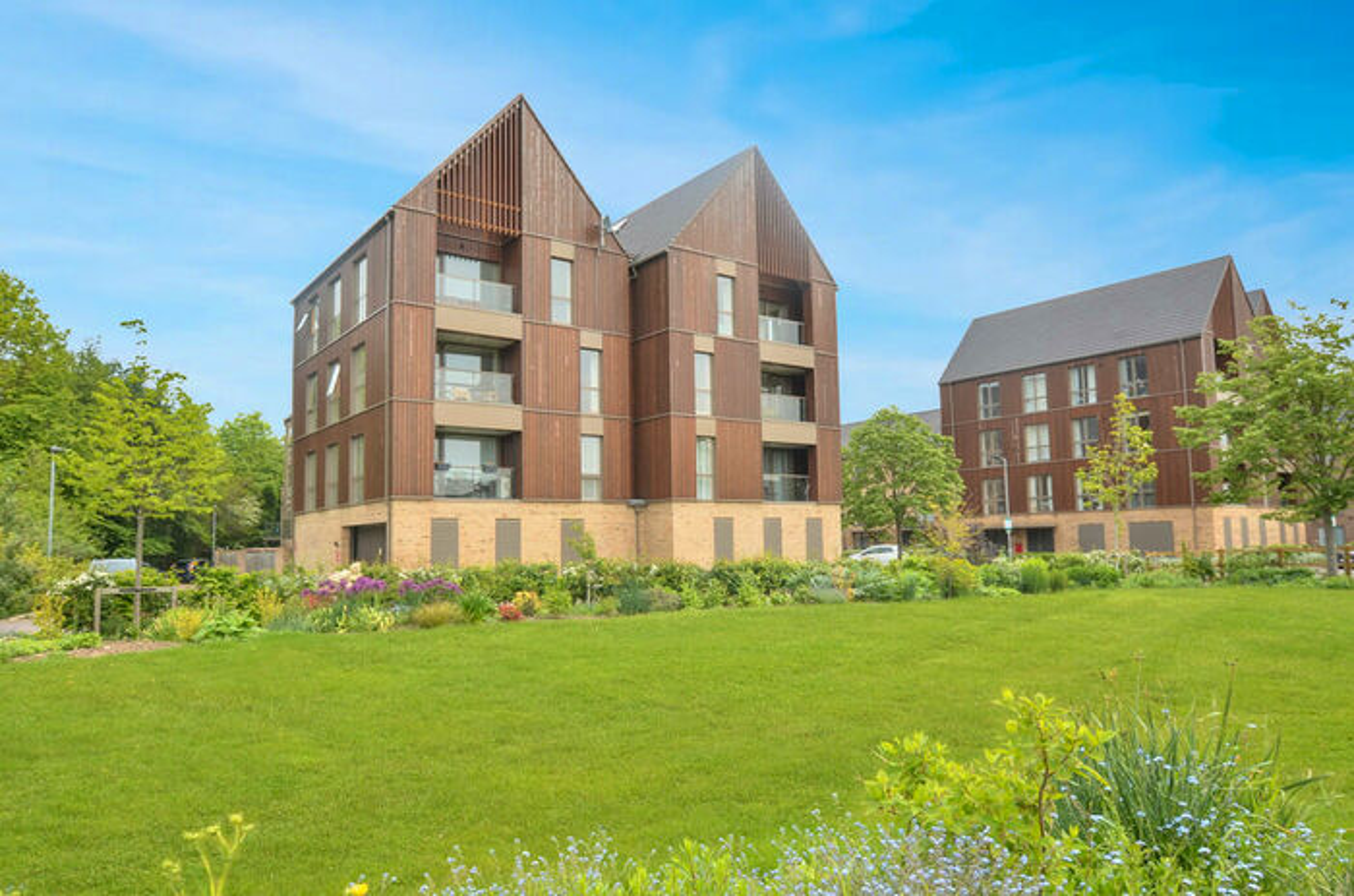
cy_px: 448
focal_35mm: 22
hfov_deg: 77.5
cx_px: 677
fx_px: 844
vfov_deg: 55.9
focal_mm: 15
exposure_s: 1/60
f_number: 8
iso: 100
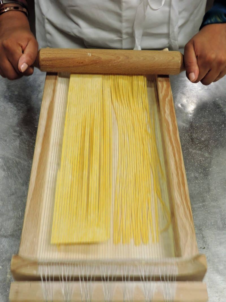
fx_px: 374
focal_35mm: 43
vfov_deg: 43.9
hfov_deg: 33.6
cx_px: 113
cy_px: 151
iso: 220
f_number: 3.4
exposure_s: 1/50
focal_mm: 7.6
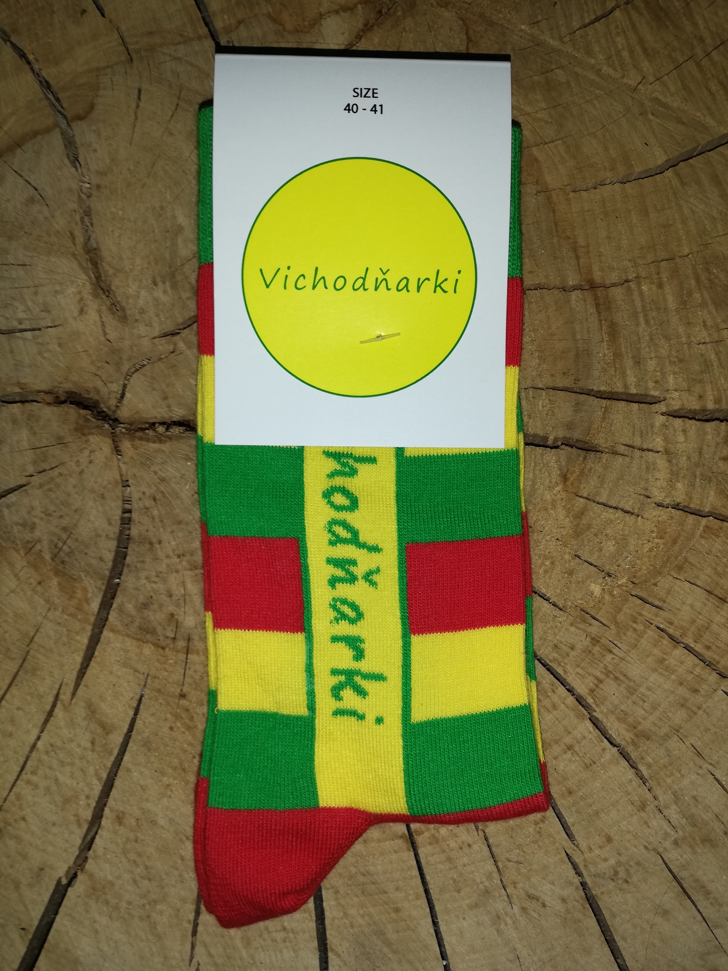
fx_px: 729
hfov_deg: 53.1
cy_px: 486
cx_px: 364
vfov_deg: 67.3
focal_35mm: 26
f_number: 2.2
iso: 50
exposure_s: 1/50
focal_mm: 3.81
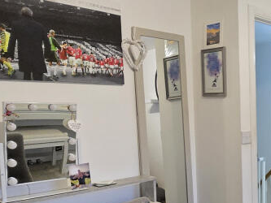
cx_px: 308
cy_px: 143
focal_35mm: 40
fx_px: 313
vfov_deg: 35.5
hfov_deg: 37.8
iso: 640
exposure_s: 1/50
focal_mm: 2.2
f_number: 2.2
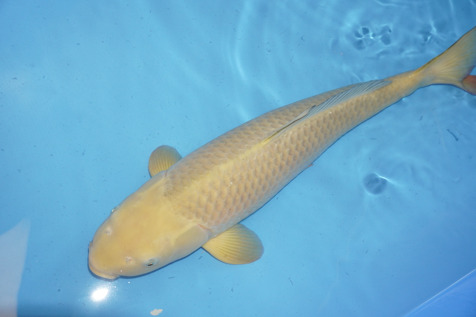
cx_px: 238
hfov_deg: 40.0
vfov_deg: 27.2
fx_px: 654
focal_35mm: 50
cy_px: 158
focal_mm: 33
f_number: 4.5
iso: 1600
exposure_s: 1/160
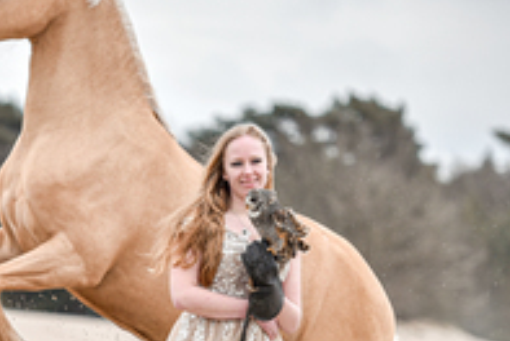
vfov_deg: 4.4
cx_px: 132
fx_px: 4469
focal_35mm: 315
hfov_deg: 6.5
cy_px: 275
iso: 200
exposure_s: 1/800
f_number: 2.8
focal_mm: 135
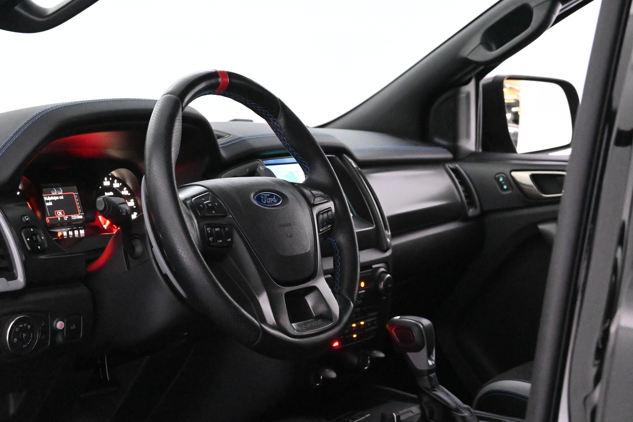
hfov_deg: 29.9
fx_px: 1187
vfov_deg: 20.2
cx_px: 316
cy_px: 211
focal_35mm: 68
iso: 16000
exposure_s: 1/80
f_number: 6
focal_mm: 45
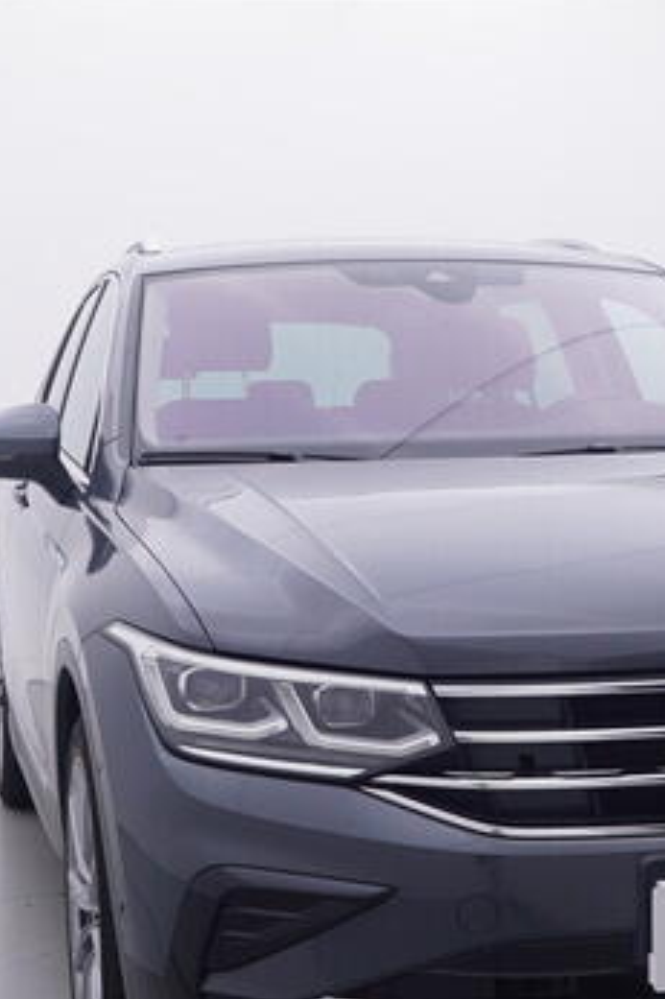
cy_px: 625
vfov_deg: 30.2
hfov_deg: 20.4
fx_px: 1844
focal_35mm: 66
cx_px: 380
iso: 200
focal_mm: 15
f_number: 5
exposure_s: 1/80
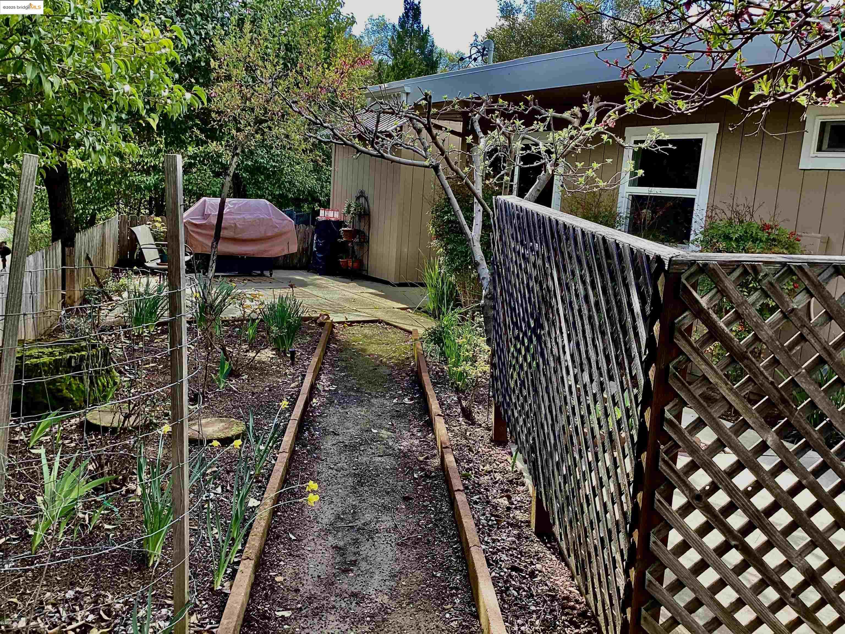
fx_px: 757
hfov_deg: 58.4
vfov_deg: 45.4
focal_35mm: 31
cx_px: 422
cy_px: 317
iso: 25
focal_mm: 3.3
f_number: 2.4
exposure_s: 1/120
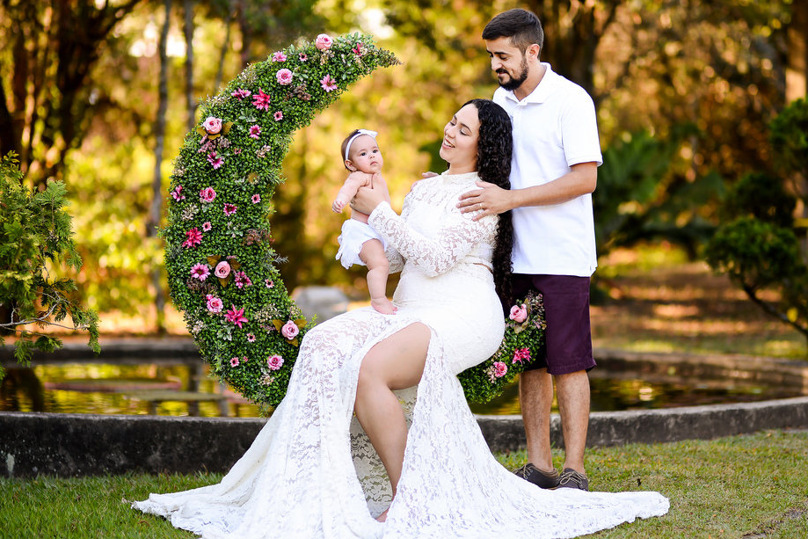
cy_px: 271
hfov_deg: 18.4
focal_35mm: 111
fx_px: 2492
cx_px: 402
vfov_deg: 12.3
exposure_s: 1/500
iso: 100
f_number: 1.4
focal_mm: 85
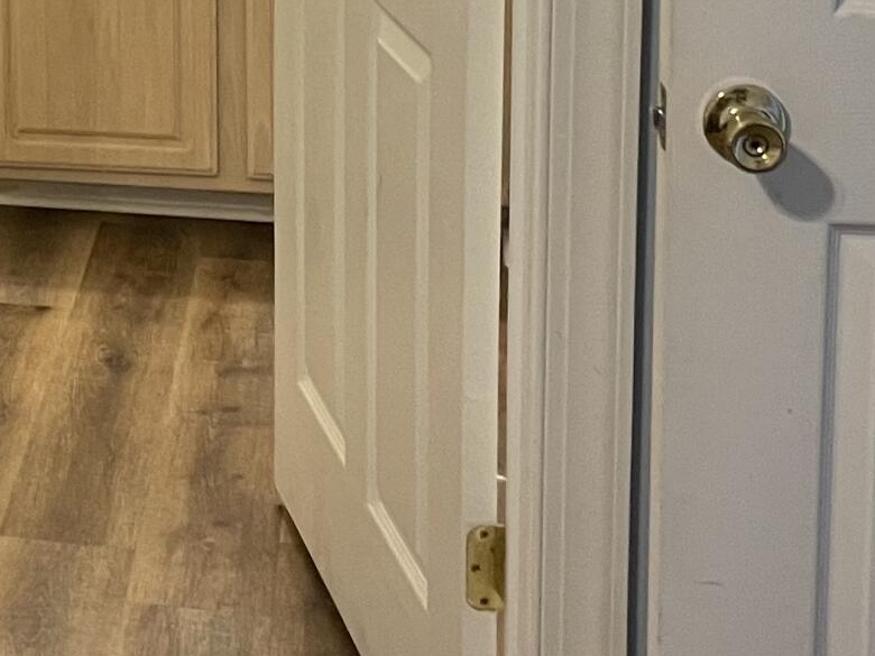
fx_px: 2528
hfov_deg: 18.2
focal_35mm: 100
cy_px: -213
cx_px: -283
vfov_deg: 14.2
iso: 160
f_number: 1.6
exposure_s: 1/60
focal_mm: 4.2
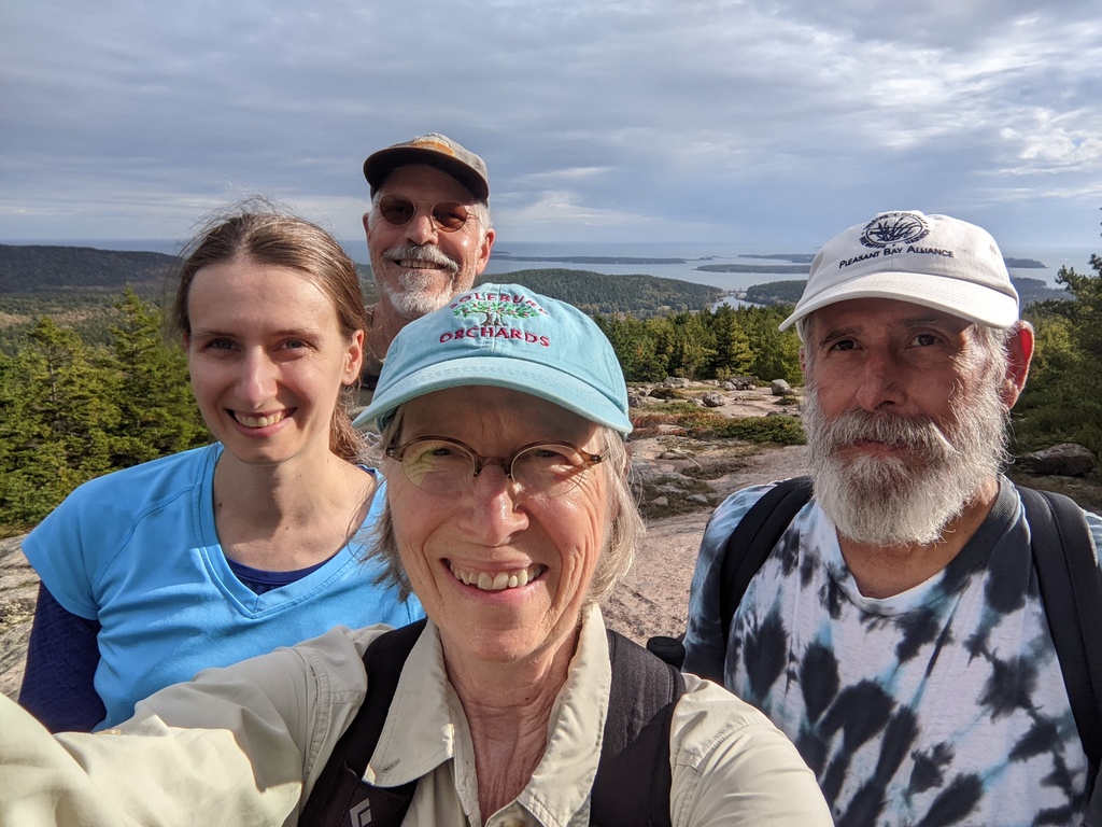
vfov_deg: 56.8
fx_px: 764
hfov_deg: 71.6
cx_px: 551
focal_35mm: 24
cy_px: 414
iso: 44
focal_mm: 2.51
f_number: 2
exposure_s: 1/2342
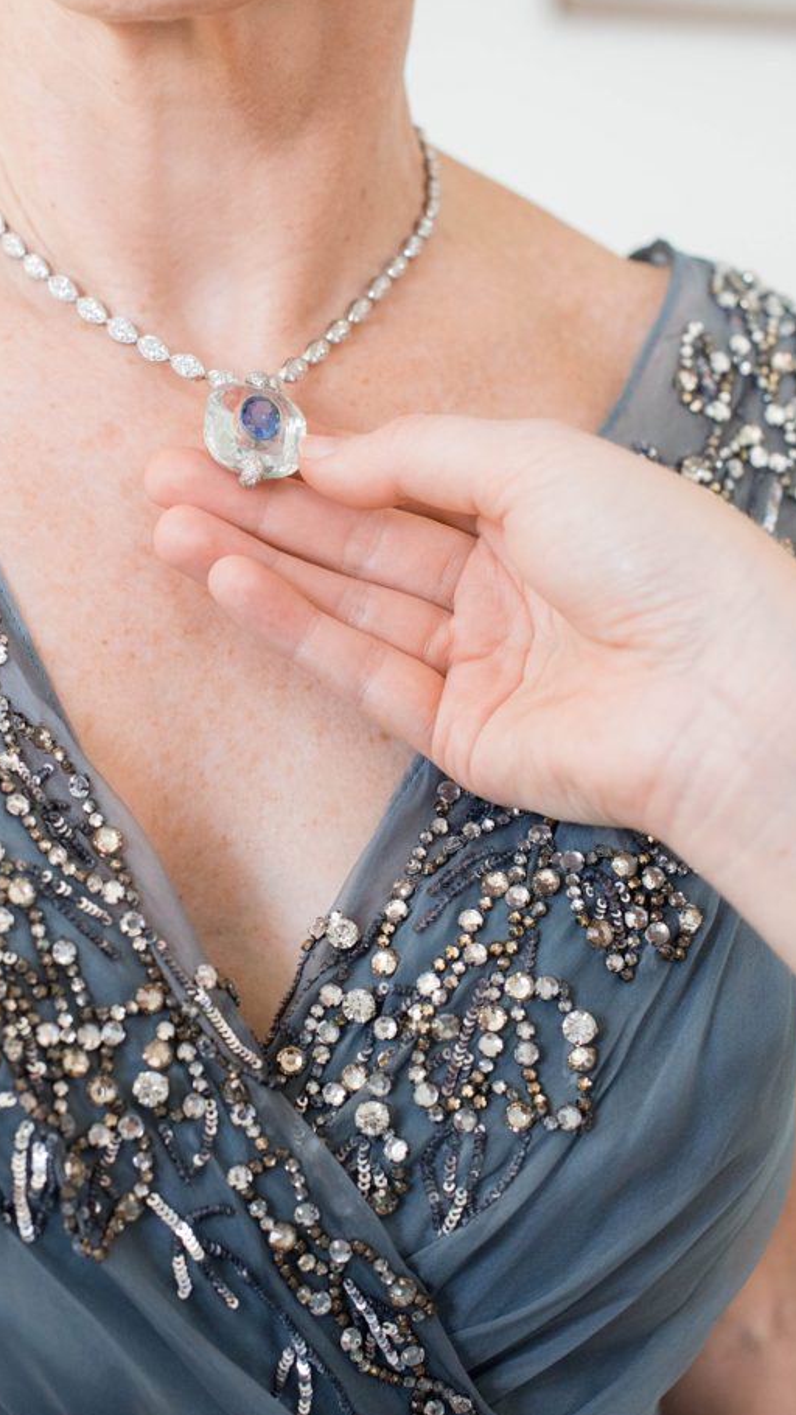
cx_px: 303
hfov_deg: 20.4
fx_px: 2213
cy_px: 717
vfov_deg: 35.4
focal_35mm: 59
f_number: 4.5
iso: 1600
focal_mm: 50
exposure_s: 1/200
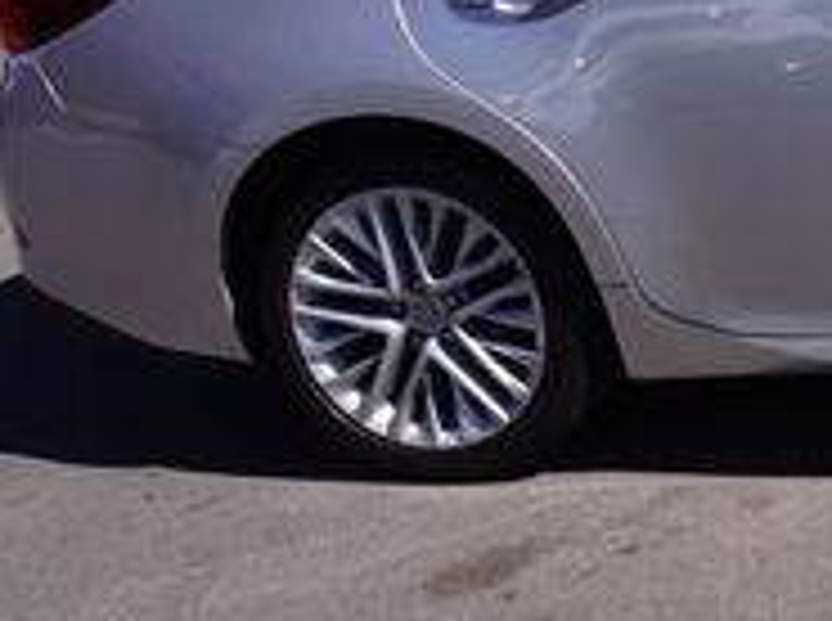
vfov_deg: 17.9
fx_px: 1919
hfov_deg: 20.5
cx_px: 1291
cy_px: 4
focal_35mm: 80
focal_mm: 16
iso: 100
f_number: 14
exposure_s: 1/80
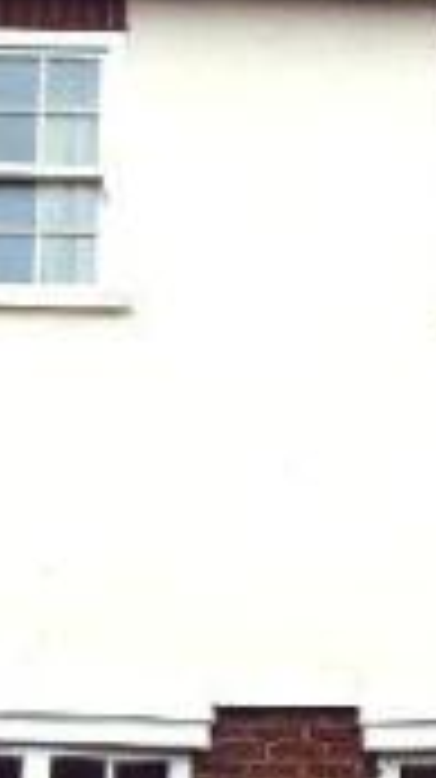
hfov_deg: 8.5
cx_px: 335
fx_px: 2946
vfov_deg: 14.9
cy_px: 641
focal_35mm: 143
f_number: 3.5
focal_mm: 6.6
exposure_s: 1/180
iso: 80
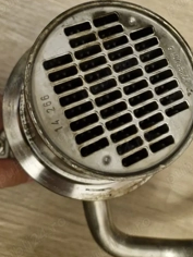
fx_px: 290
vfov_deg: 47.1
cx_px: 137
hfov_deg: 36.2
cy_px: 86
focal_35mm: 39
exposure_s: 1/25
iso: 800
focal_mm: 5.54
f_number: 1.8
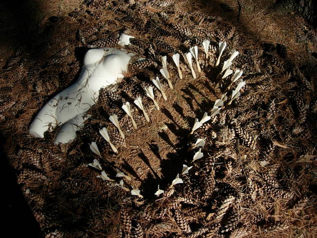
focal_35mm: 38
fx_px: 348
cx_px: 158
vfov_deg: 37.7
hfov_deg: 49.0
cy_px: 119
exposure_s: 1/813
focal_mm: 7.8
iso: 64
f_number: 2.8
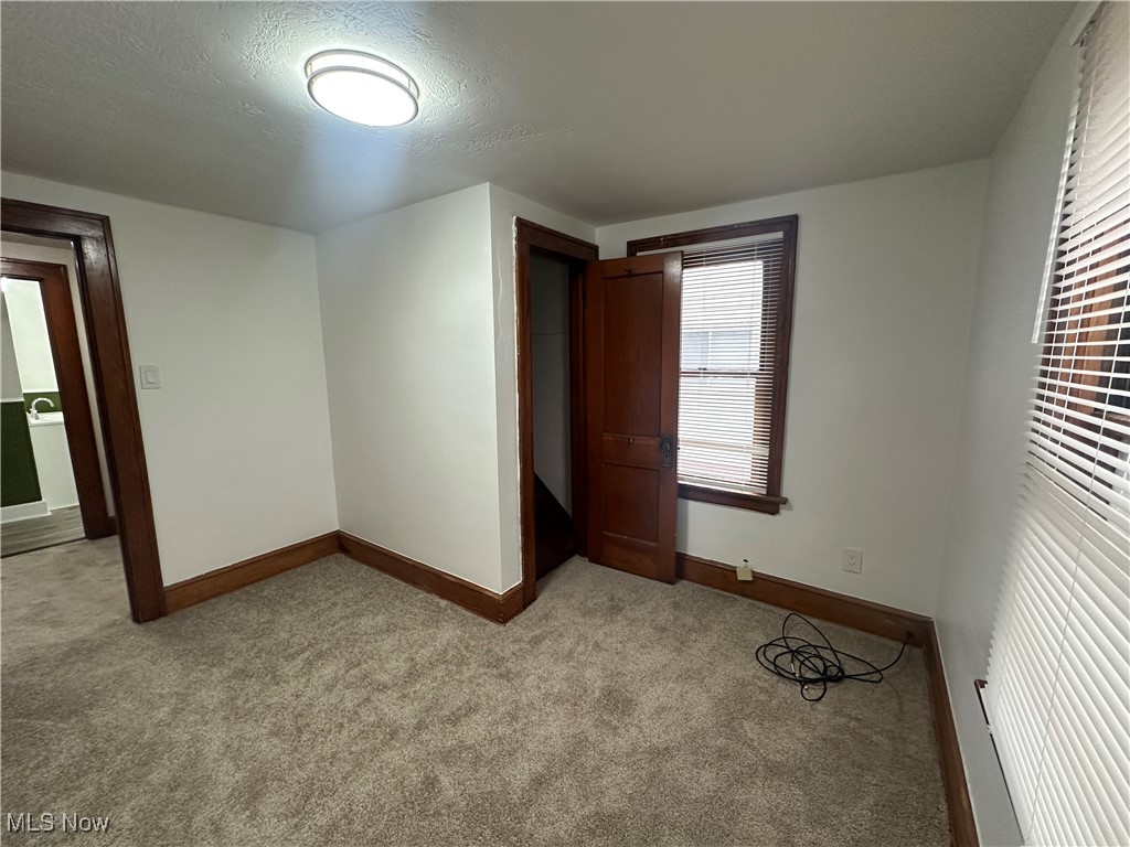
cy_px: 424
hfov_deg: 102.1
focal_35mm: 14
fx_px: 457
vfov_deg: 85.7
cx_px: 565
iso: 250
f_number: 2.2
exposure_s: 1/120
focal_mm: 2.22
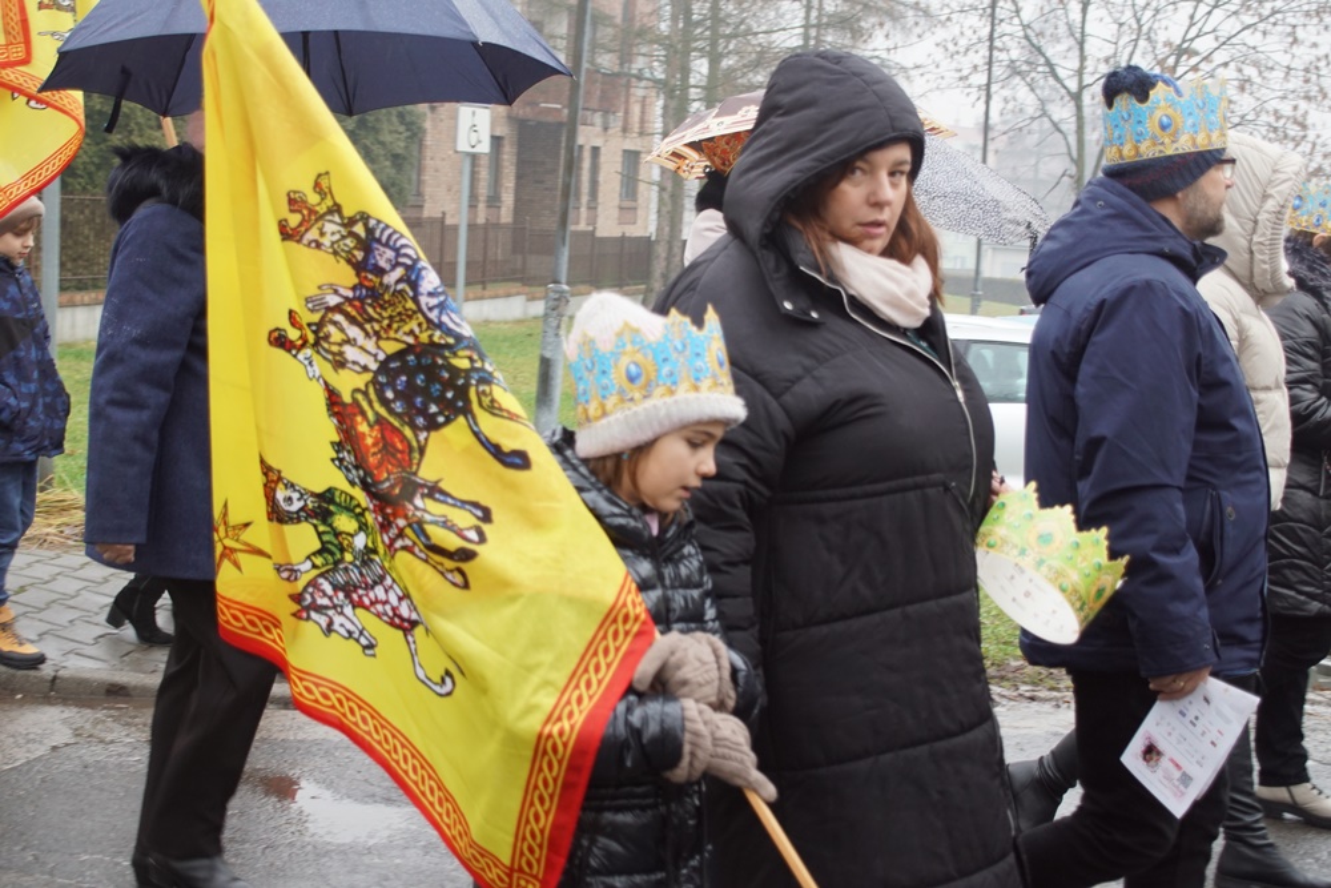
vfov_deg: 22.6
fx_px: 2219
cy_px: 444
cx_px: 666
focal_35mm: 60
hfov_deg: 33.4
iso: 500
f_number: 4.5
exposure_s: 1/160
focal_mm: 40
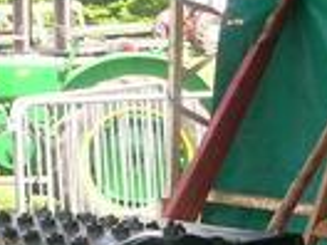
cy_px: 238
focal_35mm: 170
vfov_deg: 8.7
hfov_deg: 11.6
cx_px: 84
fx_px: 1606
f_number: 2.8
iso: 50
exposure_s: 1/183
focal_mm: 5.8
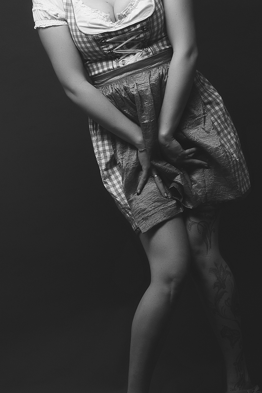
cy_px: 147
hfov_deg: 11.7
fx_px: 1280
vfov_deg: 17.5
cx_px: 135
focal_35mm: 117
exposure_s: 1/500
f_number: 11
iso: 200
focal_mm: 50
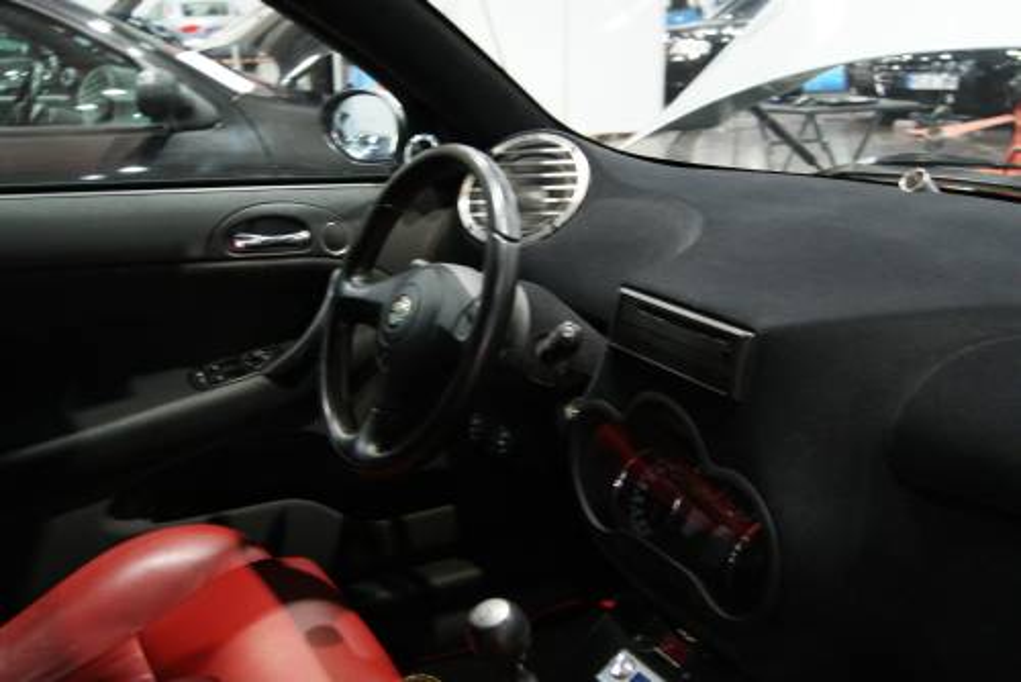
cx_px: 510
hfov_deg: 49.5
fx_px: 1107
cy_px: 341
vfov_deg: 34.3
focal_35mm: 39
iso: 400
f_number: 4.5
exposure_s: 1/2.5
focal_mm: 26
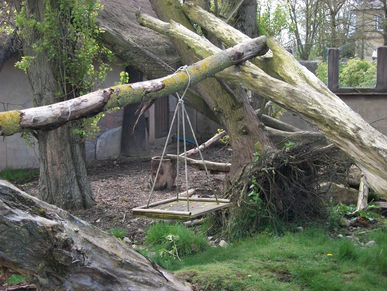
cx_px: 194
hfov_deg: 31.2
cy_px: 146
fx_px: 693
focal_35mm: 62
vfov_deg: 23.7
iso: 313
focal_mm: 11
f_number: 4.1
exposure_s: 1/500
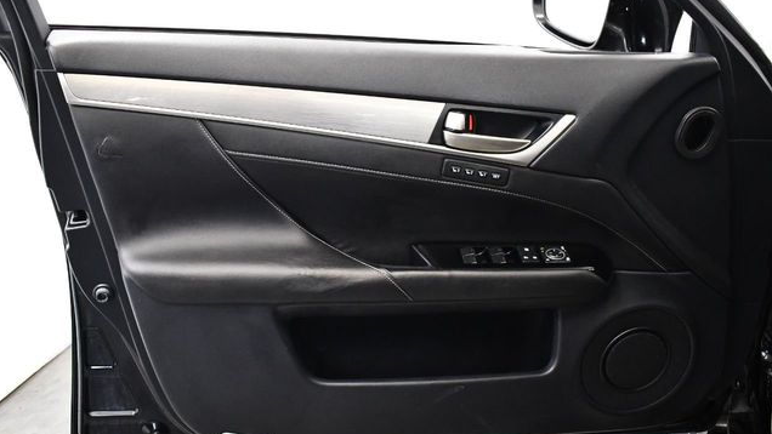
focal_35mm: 38
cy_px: 227
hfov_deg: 52.8
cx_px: 385
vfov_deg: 31.2
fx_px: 778
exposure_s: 1/100
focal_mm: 18
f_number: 3.5
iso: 3200
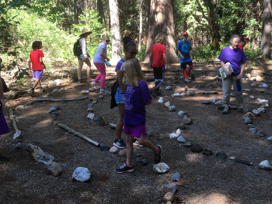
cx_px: 159
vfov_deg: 35.8
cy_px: 82
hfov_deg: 46.6
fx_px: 314
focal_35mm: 40
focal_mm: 4.15
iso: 32
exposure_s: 1/120
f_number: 2.2
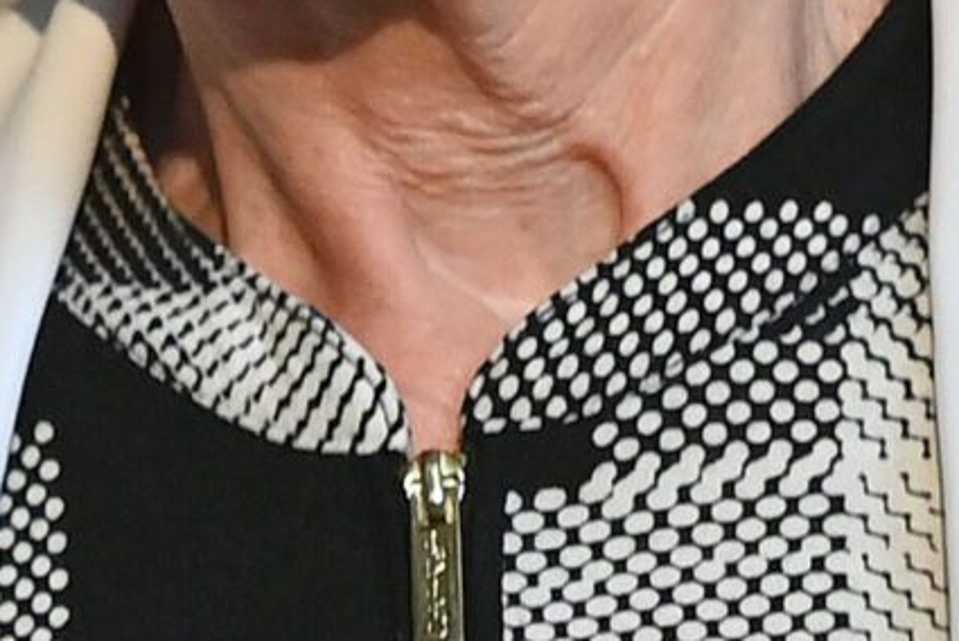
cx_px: -783
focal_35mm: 903
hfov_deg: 2.3
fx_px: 24070
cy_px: -195
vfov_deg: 1.5
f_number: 3.2
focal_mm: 150
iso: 1600
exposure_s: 1/250
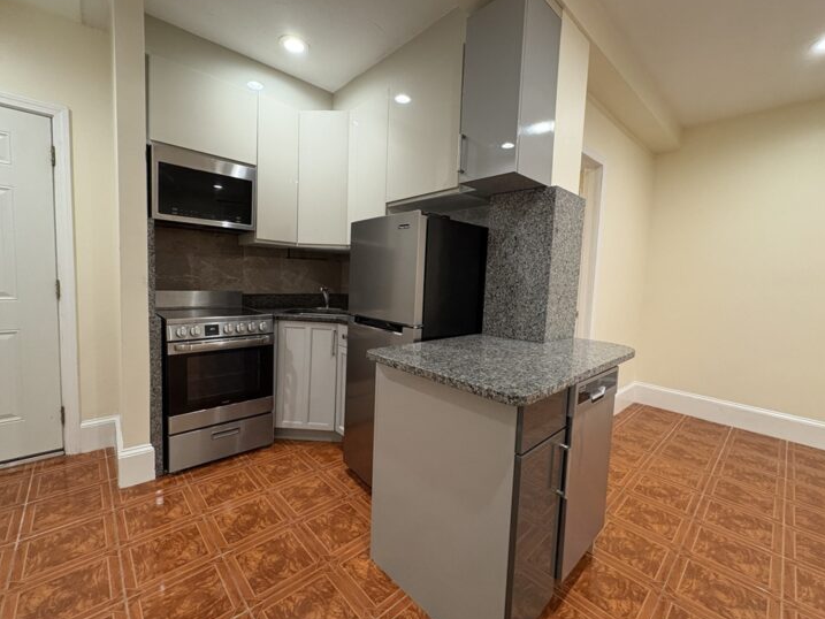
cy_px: 303
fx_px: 358
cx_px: 404
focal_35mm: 15
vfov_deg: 81.8
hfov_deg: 98.1
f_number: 2.2
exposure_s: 1/59
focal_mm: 2.22
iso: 400
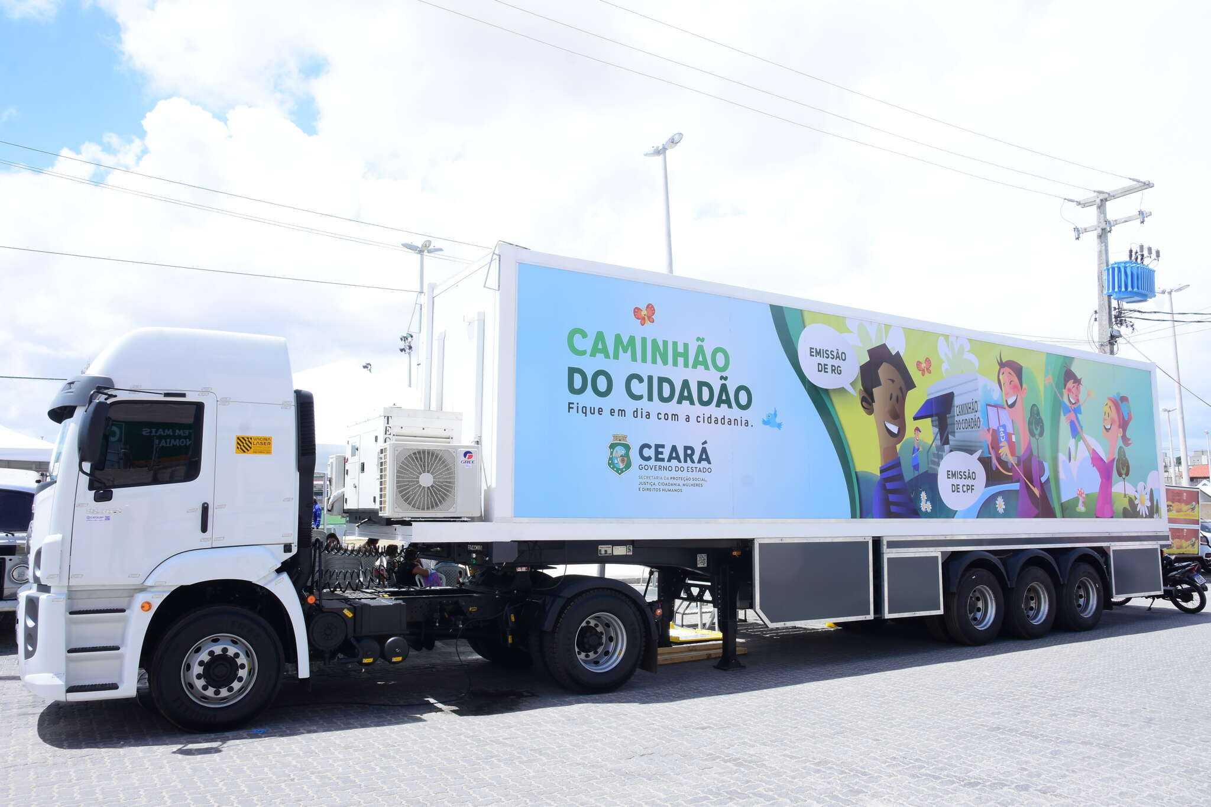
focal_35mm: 26
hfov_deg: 70.4
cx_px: 606
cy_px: 404
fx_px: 858
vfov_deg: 50.4
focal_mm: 17
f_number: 10
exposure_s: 1/250
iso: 250
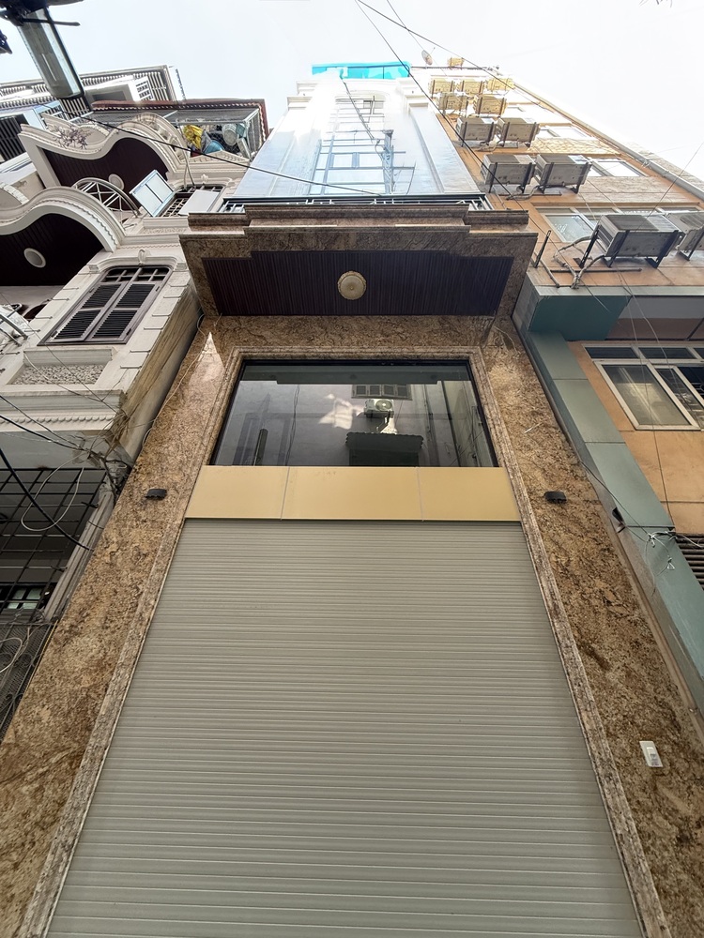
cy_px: 469
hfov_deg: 85.7
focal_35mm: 14
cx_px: 352
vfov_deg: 102.1
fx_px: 380
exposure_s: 1/99
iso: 200
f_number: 2.2
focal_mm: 2.22
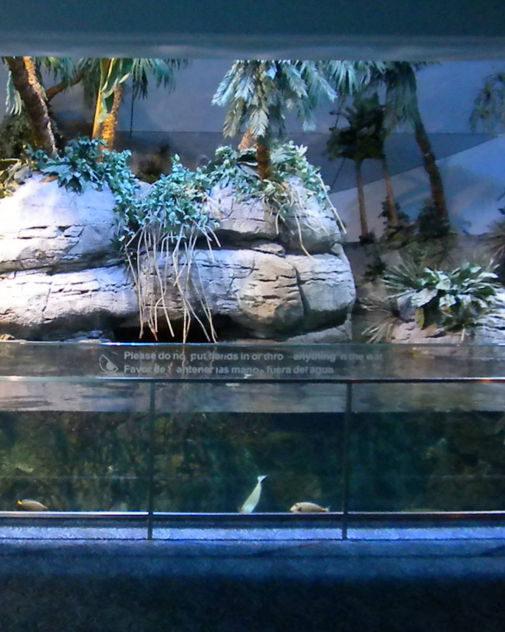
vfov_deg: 38.0
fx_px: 916
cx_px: 102
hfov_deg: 30.1
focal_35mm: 49
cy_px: 318
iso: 1802
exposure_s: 1/61.1
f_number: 3.5
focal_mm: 6.6
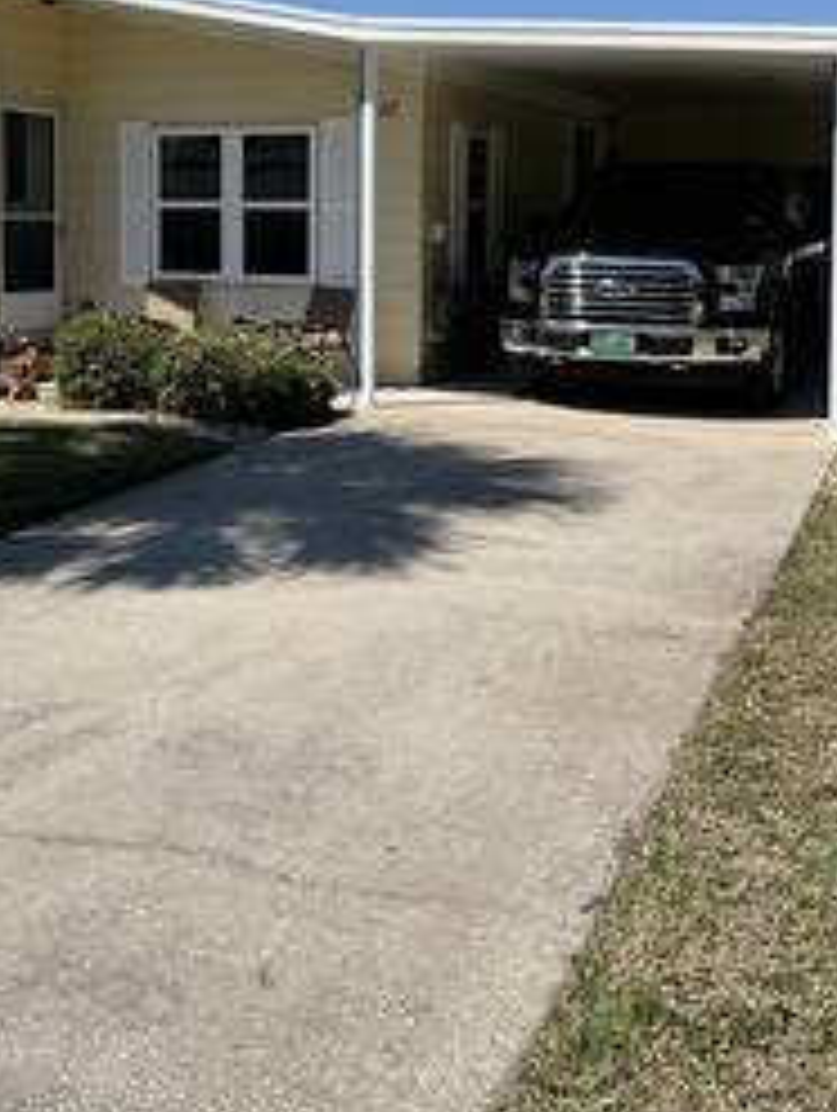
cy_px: 302
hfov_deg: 32.0
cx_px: 270
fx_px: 1447
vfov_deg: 41.0
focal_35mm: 45
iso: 16
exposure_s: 1/2801
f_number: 1.8
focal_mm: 3
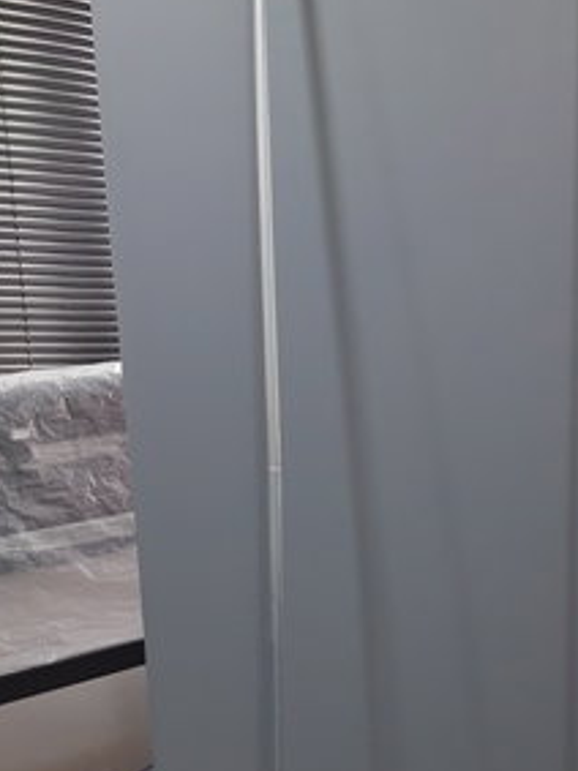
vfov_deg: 38.6
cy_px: 492
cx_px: 450
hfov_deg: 29.1
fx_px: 1092
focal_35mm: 49
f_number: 1.7
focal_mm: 4.75
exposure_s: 1/50
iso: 153
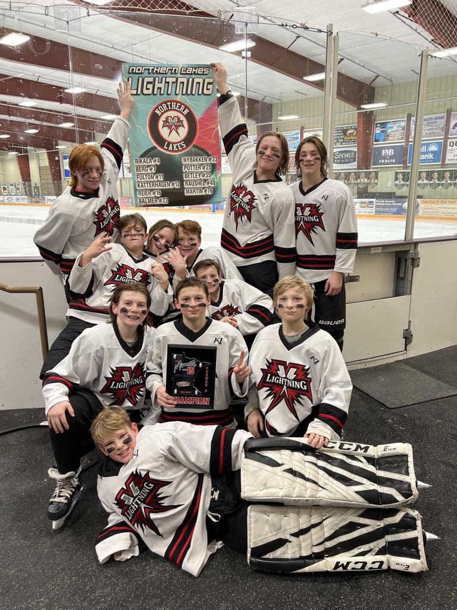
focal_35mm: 26
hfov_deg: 53.1
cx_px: 228
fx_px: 458
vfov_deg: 67.3
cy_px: 305
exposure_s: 1/60
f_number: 1.5
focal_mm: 5.7
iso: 80
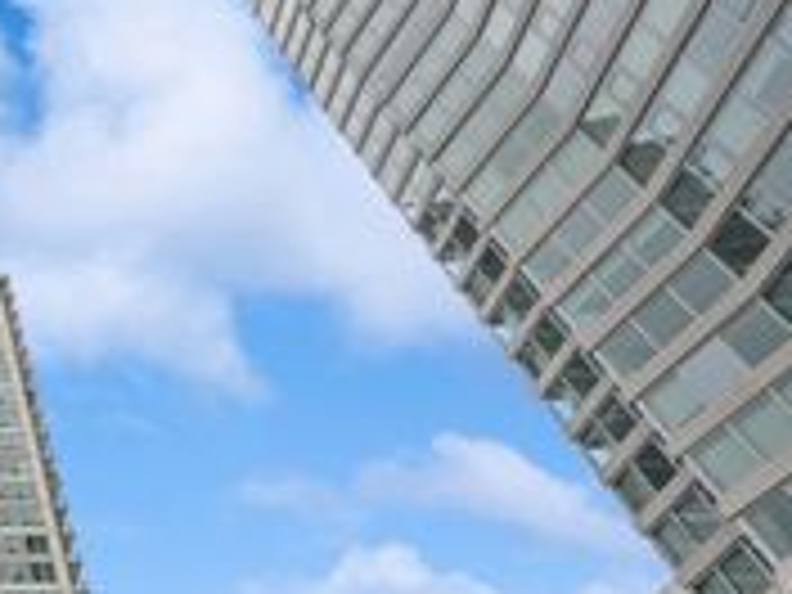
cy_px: 664
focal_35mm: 42
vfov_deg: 30.3
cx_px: -243
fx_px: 969
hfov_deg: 32.8
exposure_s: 1/45
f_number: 9.5
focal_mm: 15.5
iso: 200
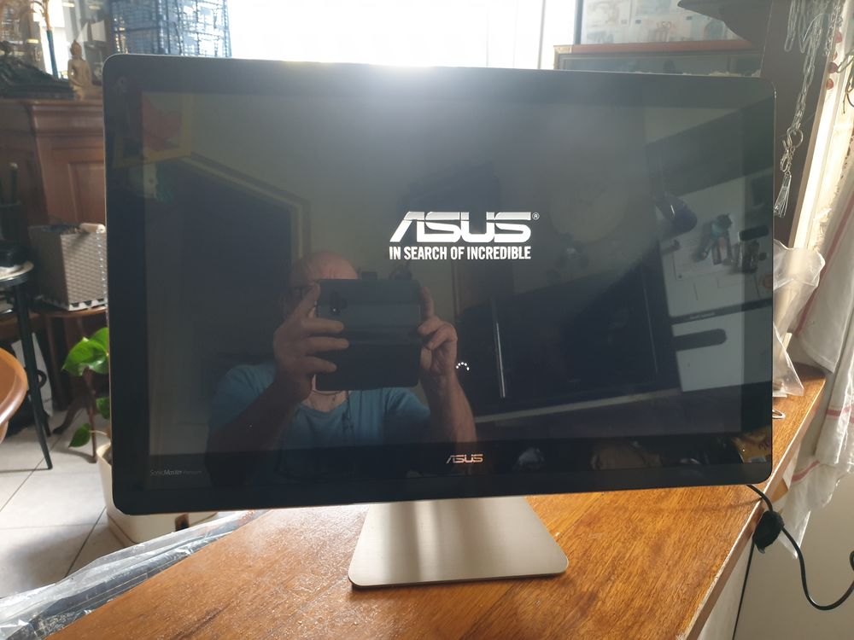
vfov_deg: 53.1
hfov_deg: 67.3
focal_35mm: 26
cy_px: 320
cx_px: 427
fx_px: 641
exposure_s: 1/50
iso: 250
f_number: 1.5
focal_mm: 4.3
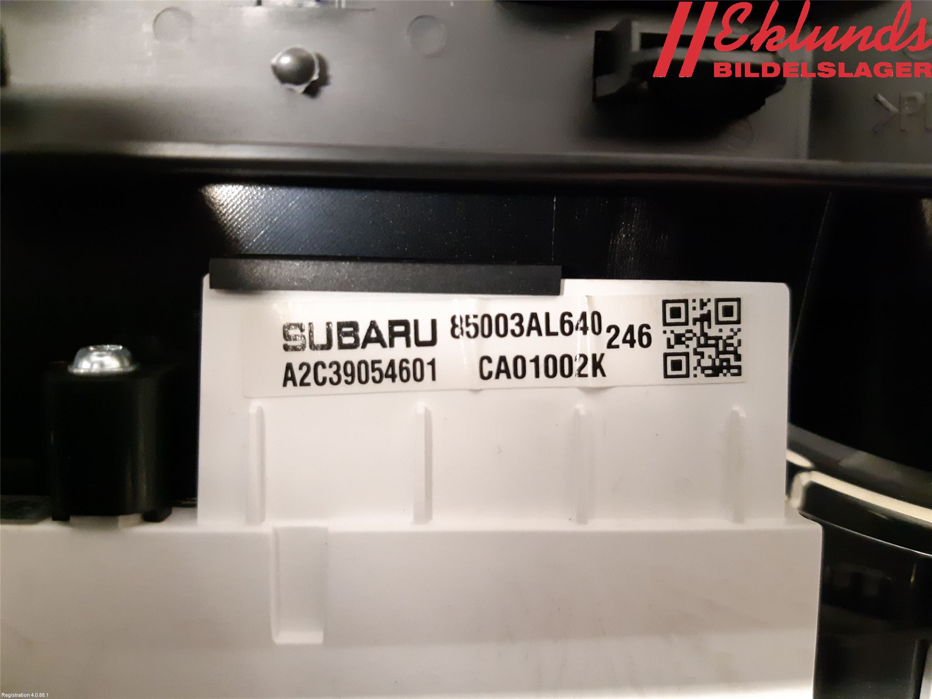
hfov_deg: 67.3
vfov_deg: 53.1
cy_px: 350
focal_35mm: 26
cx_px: 466
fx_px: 700
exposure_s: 1/20
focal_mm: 3.93
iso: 500
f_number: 1.7
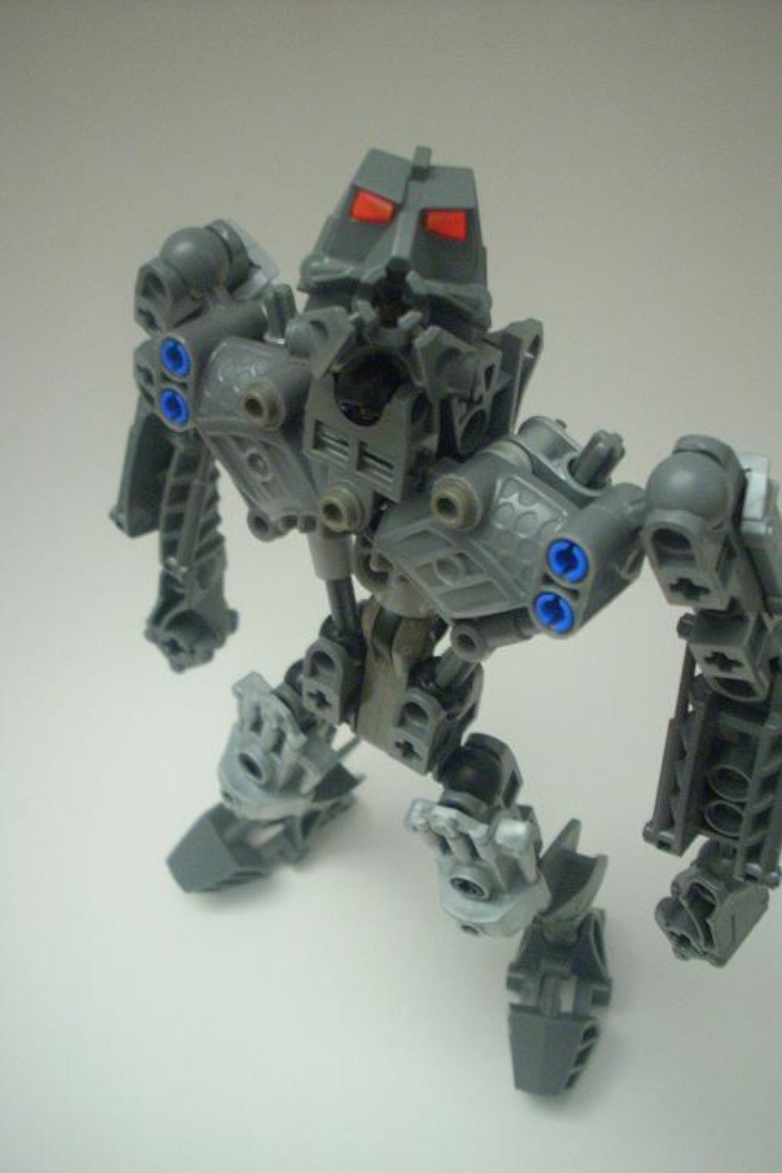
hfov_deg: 34.2
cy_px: 585
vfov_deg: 49.6
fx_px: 1271
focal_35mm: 39
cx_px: 407
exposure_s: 1/4
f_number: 2.8
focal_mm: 6.2
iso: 270
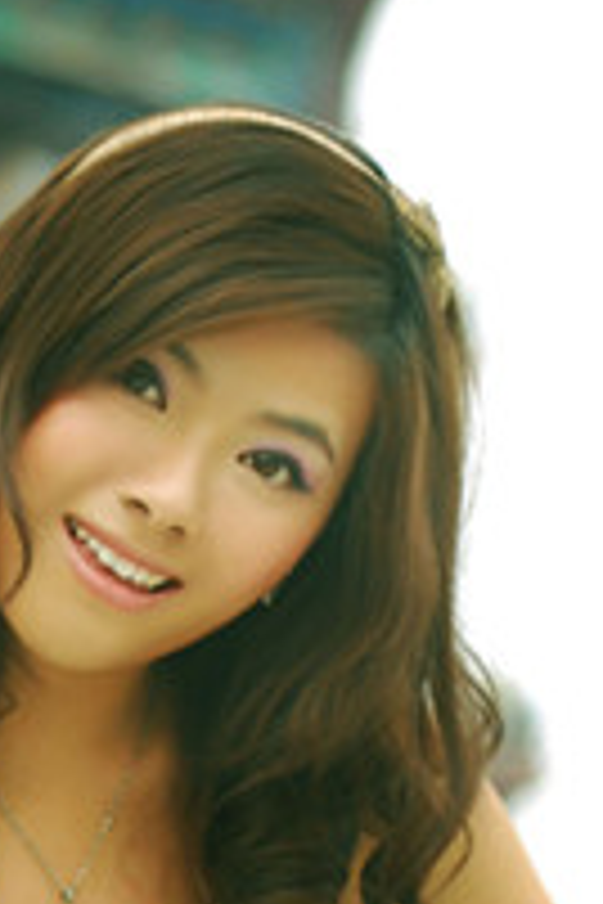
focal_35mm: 279
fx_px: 7009
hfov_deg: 4.9
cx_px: -130
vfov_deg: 7.4
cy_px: 245
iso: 100
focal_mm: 50
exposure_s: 1/400
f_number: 2.5
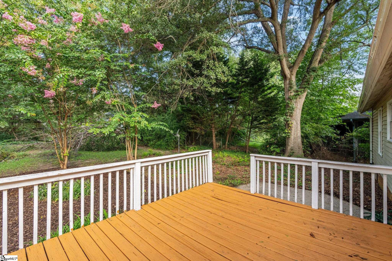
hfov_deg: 96.7
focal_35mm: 16
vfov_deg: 73.7
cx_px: 196
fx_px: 174
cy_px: 130
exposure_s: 1/30
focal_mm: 16
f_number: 9
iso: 250
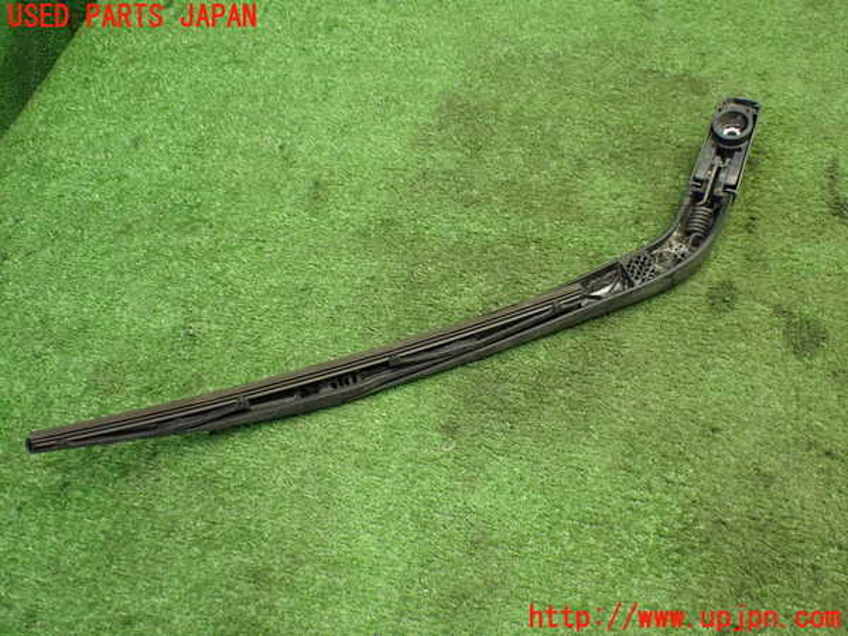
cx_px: 424
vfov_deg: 46.8
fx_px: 735
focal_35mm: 30
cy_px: 318
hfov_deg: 60.0
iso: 800
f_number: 2.3
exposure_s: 1/125
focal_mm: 5.4
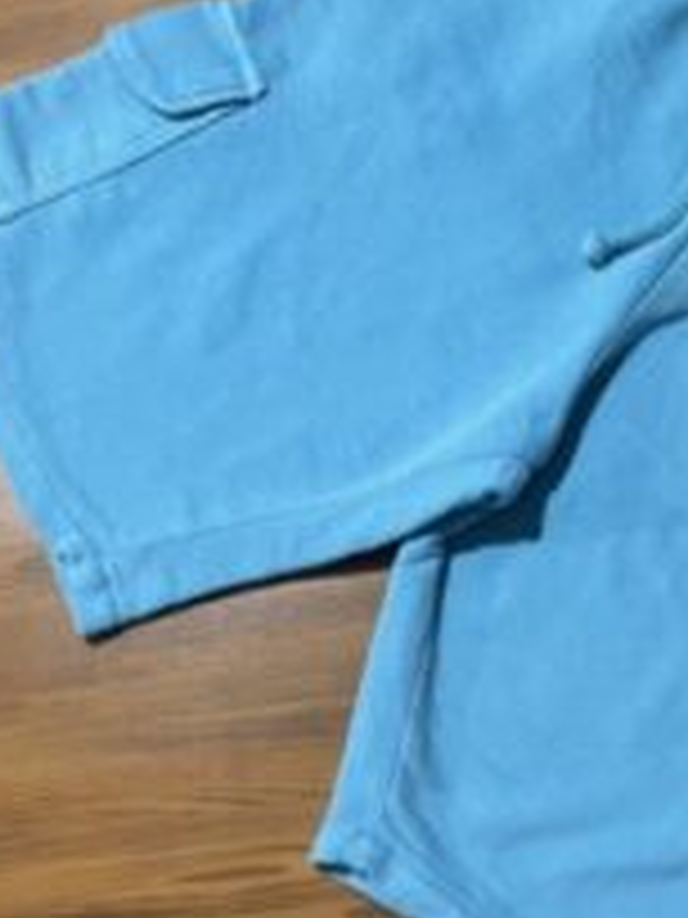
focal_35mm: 51
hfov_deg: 28.0
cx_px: 544
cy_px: 382
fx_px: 1352
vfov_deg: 37.4
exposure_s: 1/60
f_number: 1.6
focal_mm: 5.1
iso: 160
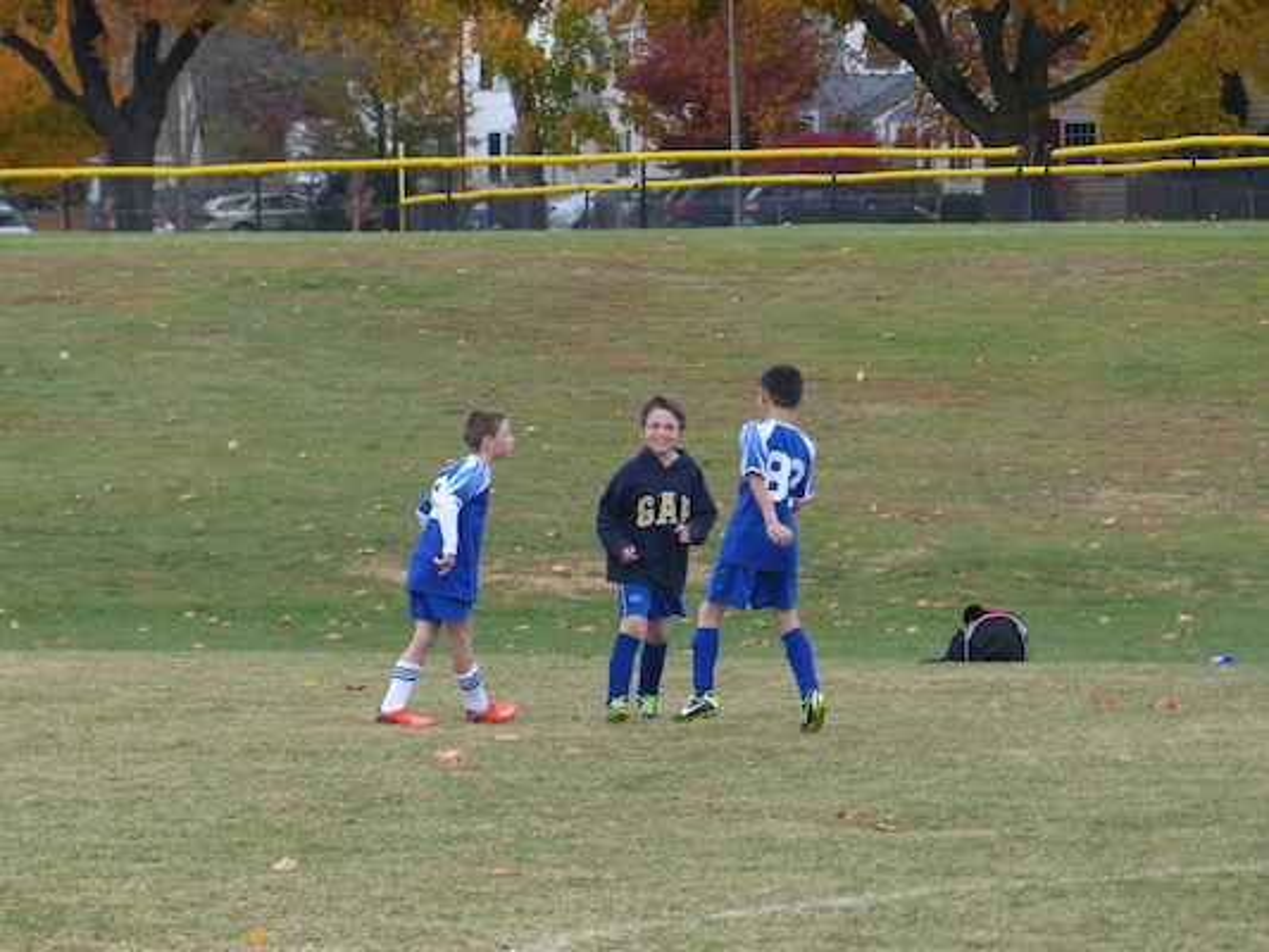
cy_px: 476
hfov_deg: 7.4
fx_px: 9827
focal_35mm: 268
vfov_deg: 5.5
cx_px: 634
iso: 250
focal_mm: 48.3
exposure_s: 1/500
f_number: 2.8
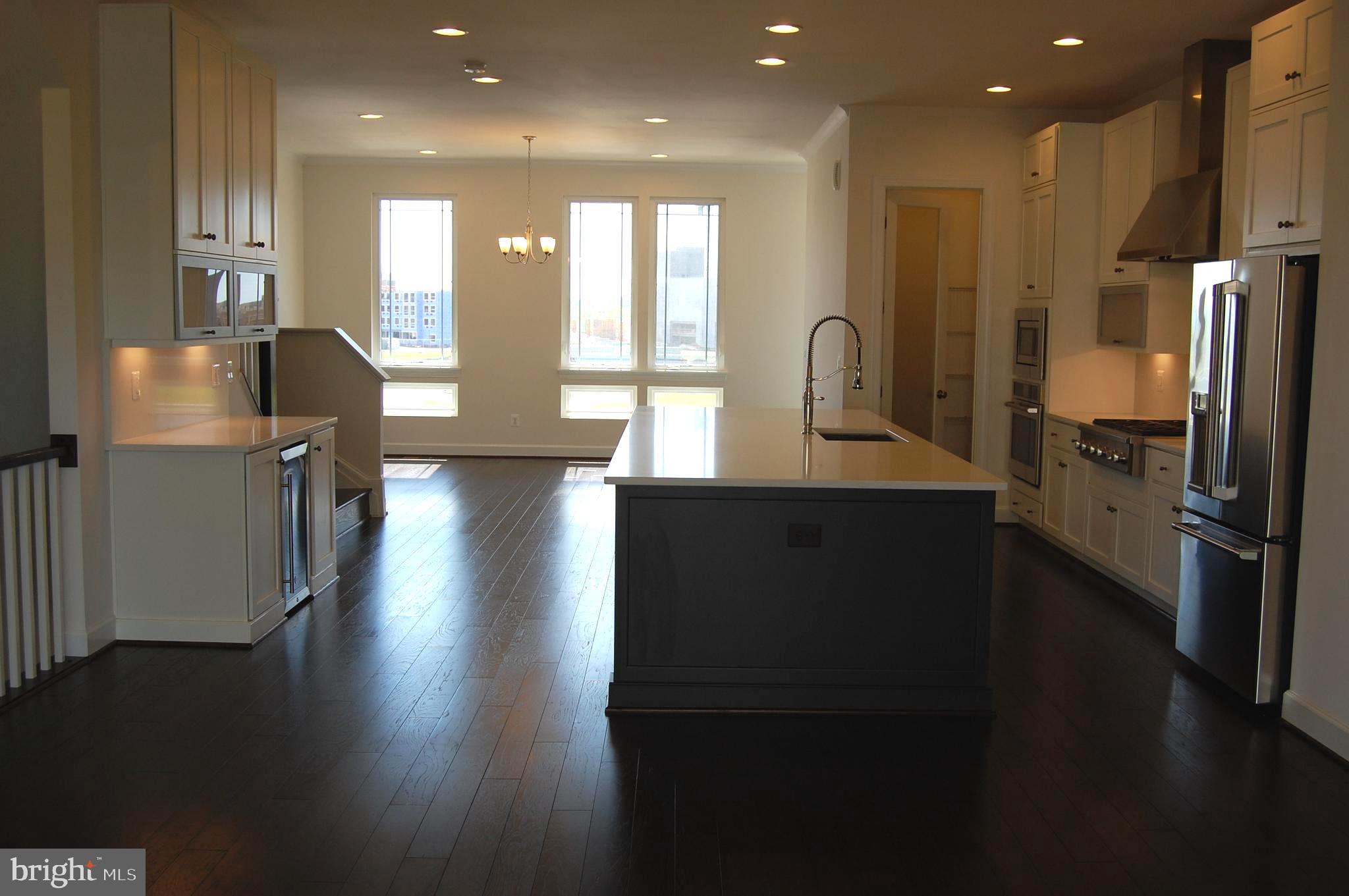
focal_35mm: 36
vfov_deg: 36.8
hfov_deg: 53.2
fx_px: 1348
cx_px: 674
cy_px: 448
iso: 280
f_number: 5.6
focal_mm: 24
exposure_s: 1/125
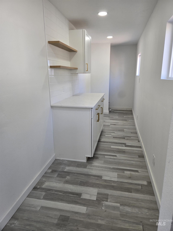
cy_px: 116
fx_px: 153
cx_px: 86
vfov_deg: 73.9
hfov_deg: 58.9
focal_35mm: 23
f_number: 1.8
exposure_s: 1/180
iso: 80
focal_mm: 5.4
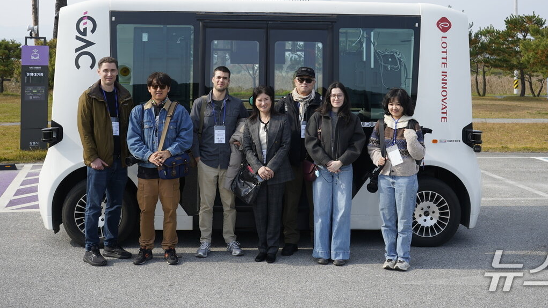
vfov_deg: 25.5
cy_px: 58
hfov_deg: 44.6
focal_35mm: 46
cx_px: 272
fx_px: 668
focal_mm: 32
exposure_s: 1/320
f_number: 5.6
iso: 100
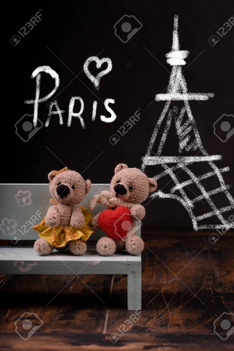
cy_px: 176
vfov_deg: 19.5
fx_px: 1023
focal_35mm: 105
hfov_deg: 13.0
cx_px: 117
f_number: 11
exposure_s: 1/180
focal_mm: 105
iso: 140
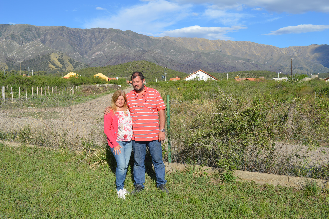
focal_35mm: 36
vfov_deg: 36.8
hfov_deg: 53.2
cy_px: 110
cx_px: 164
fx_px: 329
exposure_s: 1/250
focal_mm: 24
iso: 100
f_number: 8
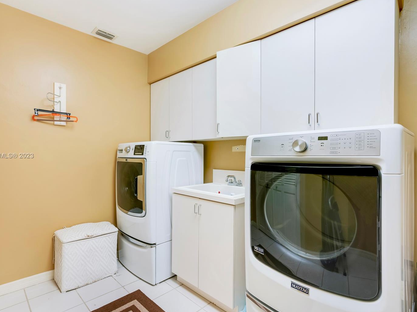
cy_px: 156
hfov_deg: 87.2
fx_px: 217
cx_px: 180
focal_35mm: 18
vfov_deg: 71.6
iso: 125
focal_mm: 16
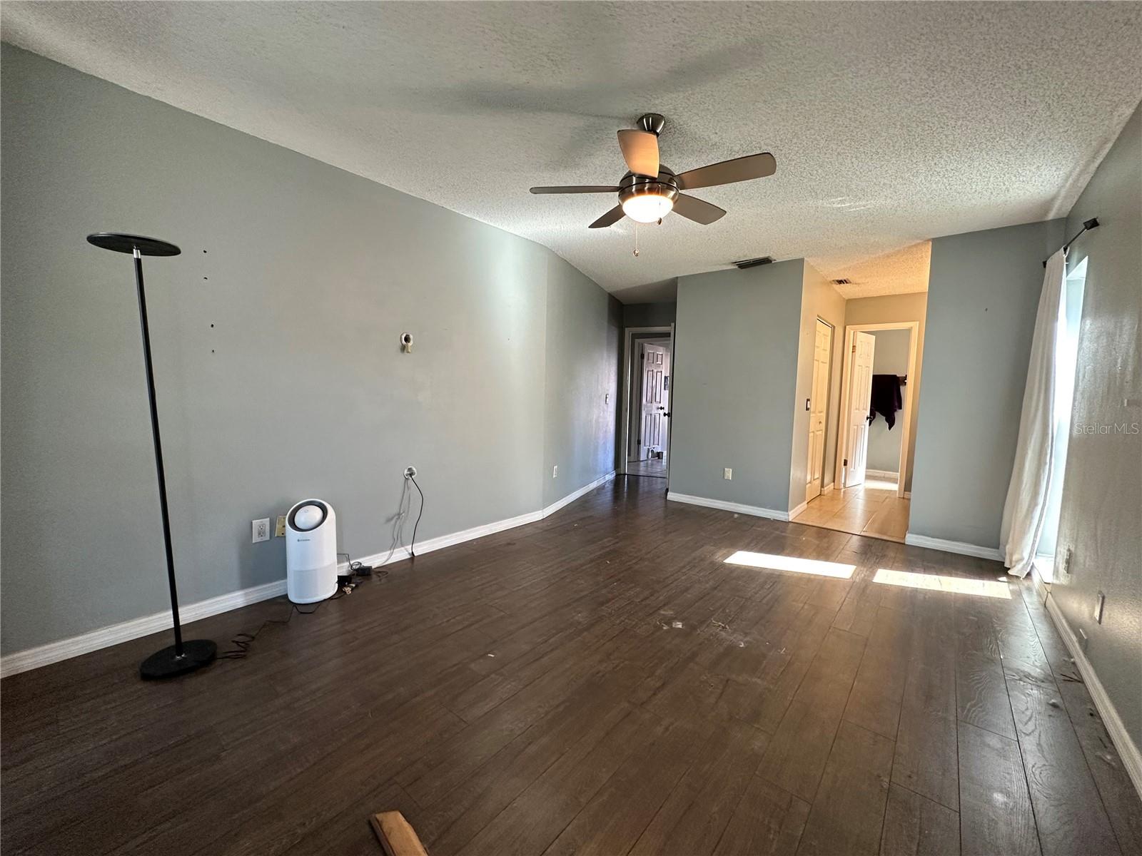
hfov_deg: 102.1
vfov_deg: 85.7
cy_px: 428
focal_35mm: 14
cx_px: 571
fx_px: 462
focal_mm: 2.22
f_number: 2.2
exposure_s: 1/120
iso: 250
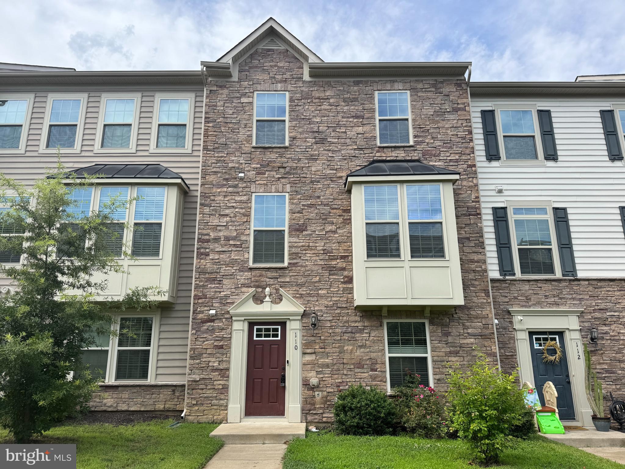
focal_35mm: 24
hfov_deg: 71.6
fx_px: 433
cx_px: 312
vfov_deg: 56.8
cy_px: 234
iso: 80
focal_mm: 6.76
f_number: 1.78
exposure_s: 1/1869
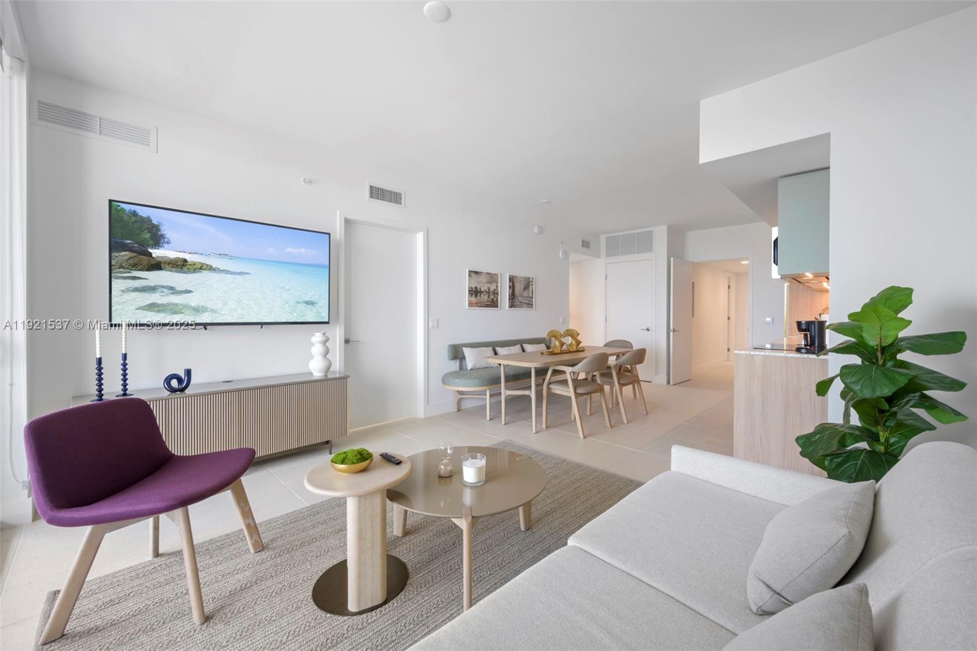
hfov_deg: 104.3
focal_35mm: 14
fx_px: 380
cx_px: 488
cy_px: 326
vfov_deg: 81.2
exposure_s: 1/1.67
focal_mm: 14
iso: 100
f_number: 9
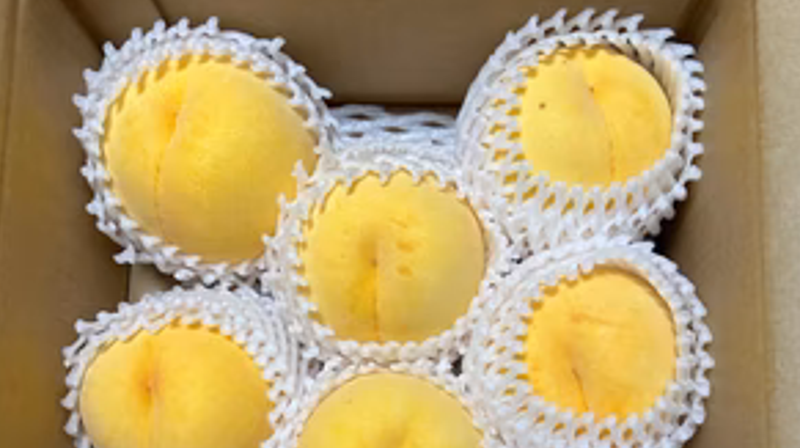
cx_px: 401
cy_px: 390
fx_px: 826
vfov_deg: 29.3
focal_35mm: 39
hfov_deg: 51.7
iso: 125
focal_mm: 5.7
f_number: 1.5
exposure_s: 1/74
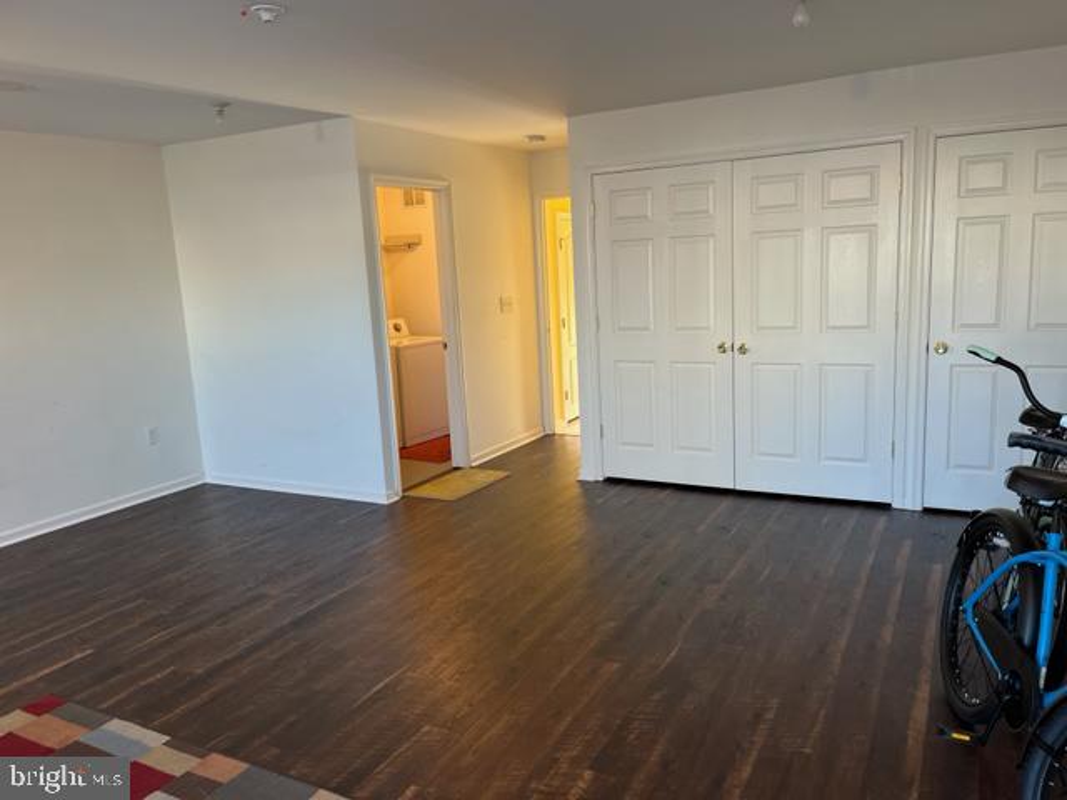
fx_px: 801
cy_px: 400
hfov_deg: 67.3
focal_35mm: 26
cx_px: 534
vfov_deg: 53.1
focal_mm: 5.1
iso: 80
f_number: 1.6
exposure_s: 1/60
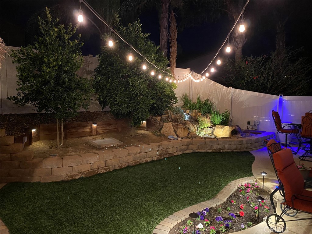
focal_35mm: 26
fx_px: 234
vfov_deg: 53.1
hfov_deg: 67.3
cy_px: 117
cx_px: 156
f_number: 1.8
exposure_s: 1/30
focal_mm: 4.25
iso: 800
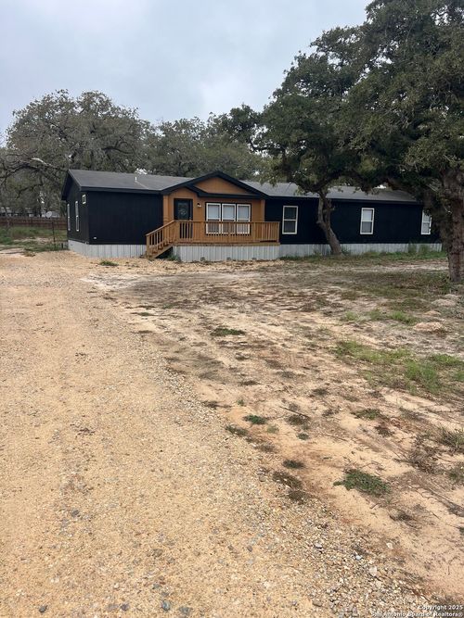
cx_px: 232
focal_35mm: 26
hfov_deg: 53.0
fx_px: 465
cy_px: 309
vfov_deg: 67.3
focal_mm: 5.7
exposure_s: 1/1079
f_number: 1.5
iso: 50
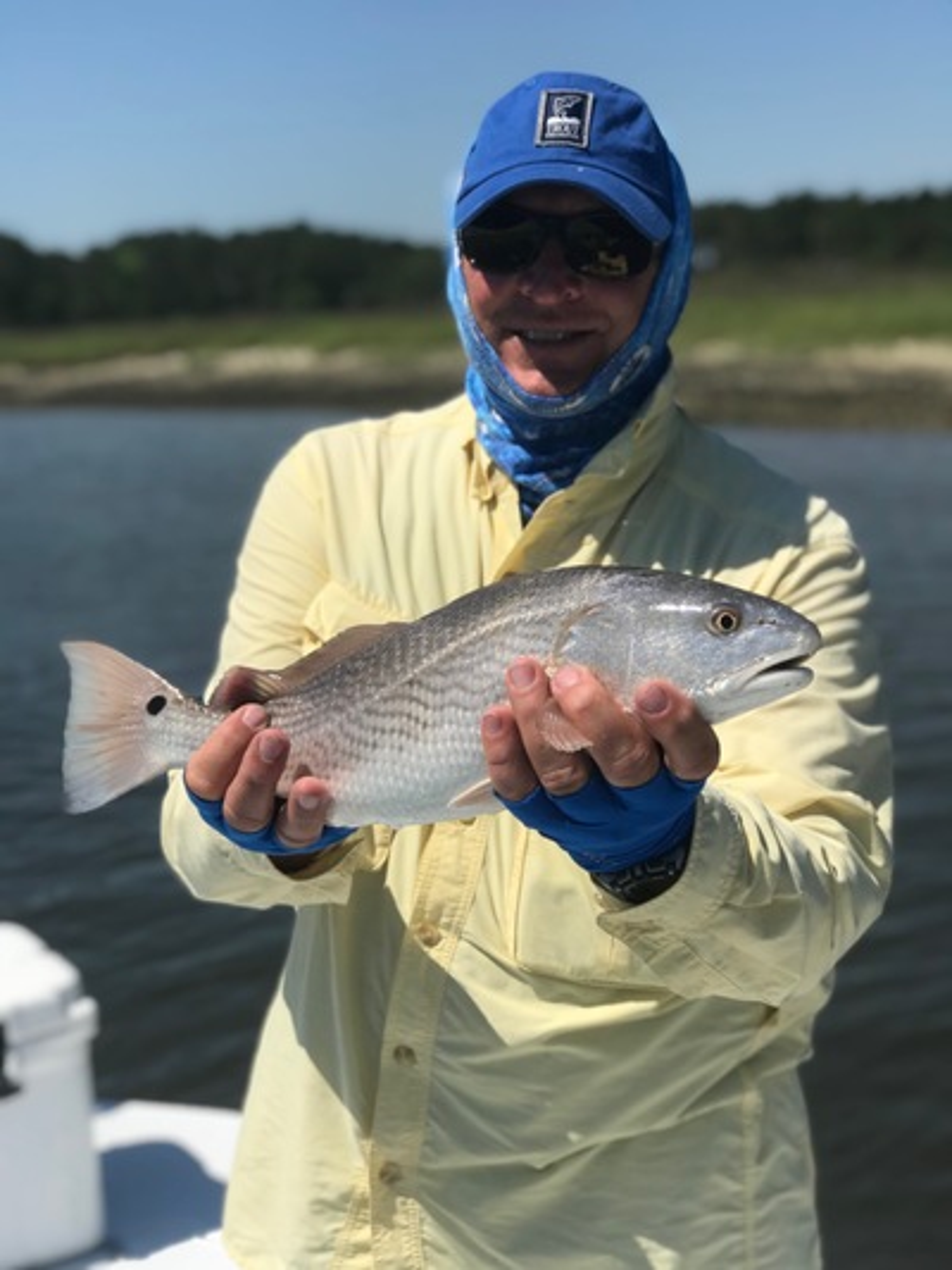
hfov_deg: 25.7
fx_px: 2089
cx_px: 476
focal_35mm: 57
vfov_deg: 33.8
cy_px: 635
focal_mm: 6.6
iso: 20
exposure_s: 1/1808
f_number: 2.8
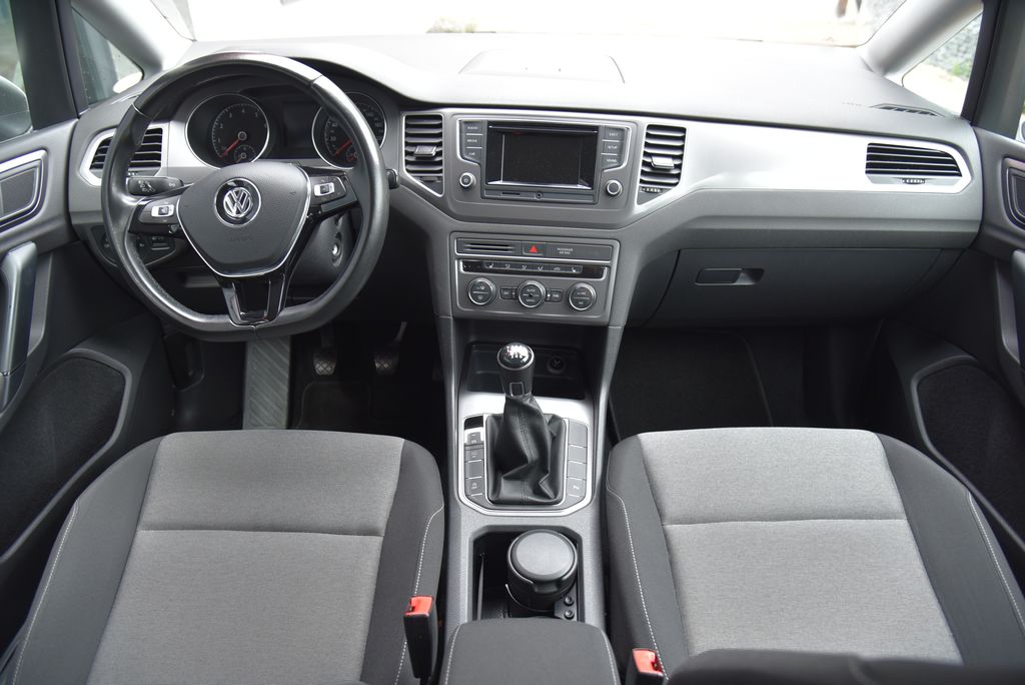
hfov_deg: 73.7
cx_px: 512
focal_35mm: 24
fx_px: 684
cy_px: 342
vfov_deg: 53.2
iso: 500
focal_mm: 24
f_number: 4
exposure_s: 1/60
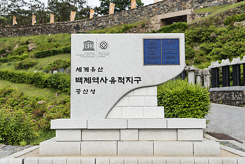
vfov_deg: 27.0
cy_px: 82
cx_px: 122
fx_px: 340
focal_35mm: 50
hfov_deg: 39.6
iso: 100
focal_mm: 50
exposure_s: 1/1250
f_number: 3.5
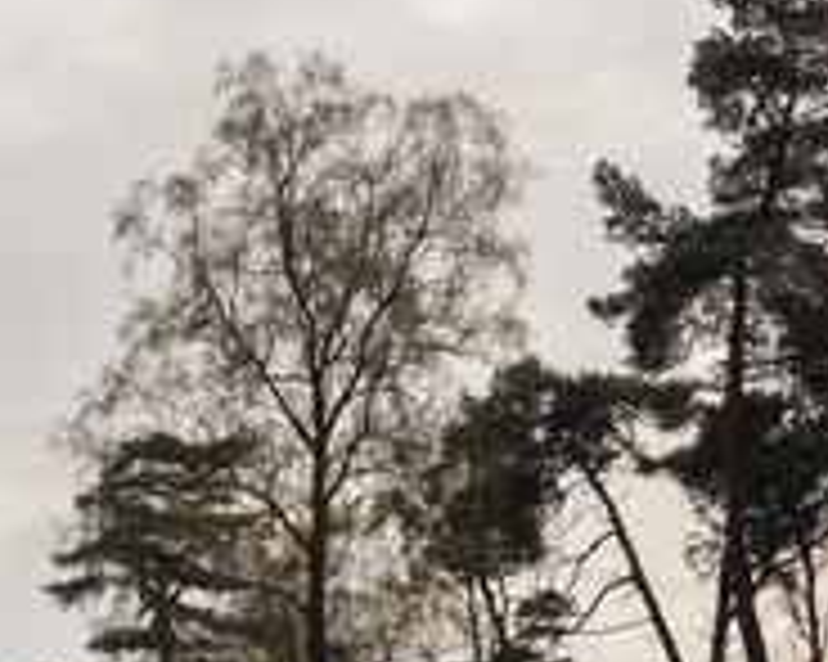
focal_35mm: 101
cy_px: 403
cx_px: 562
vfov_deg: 15.2
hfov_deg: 18.9
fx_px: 2474
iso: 200
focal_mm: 15.73
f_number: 4
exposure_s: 1/800
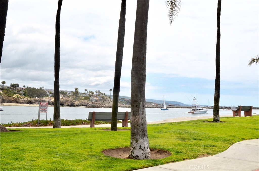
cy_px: 86
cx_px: 130
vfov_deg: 28.8
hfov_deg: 42.4
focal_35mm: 46
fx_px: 334
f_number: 16
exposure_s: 1/1000
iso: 800
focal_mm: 31
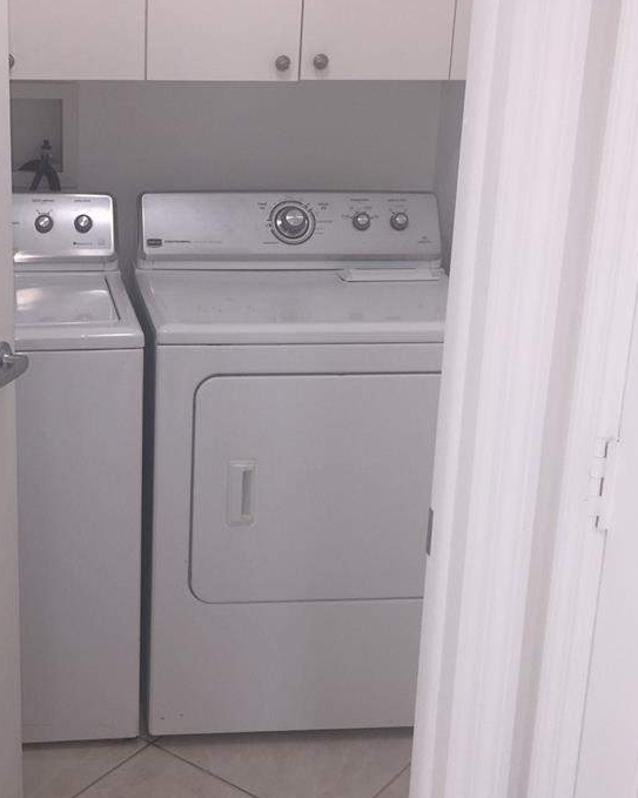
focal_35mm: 50
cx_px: 139
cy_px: 353
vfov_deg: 37.3
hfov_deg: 29.6
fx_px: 1180
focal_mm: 4.15
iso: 32
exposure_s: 1/30
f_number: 2.2
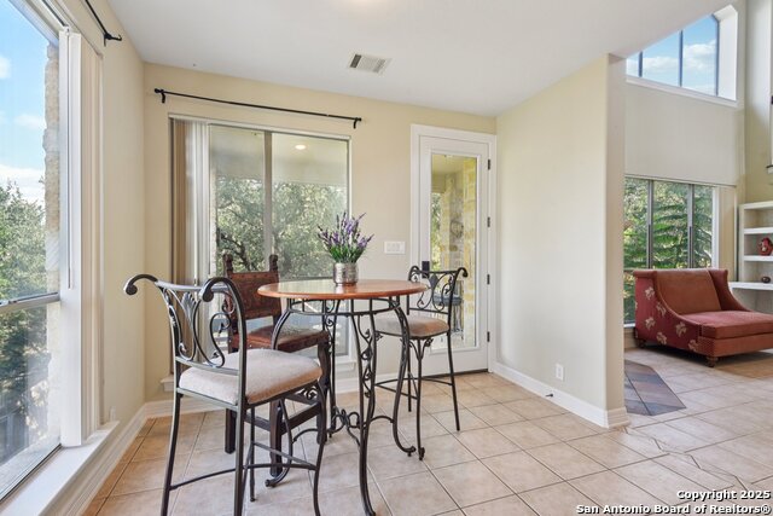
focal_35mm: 16
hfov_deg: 96.7
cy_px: 258
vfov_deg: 73.8
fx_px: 344
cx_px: 386
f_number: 8
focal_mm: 16
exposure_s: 1/15
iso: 450
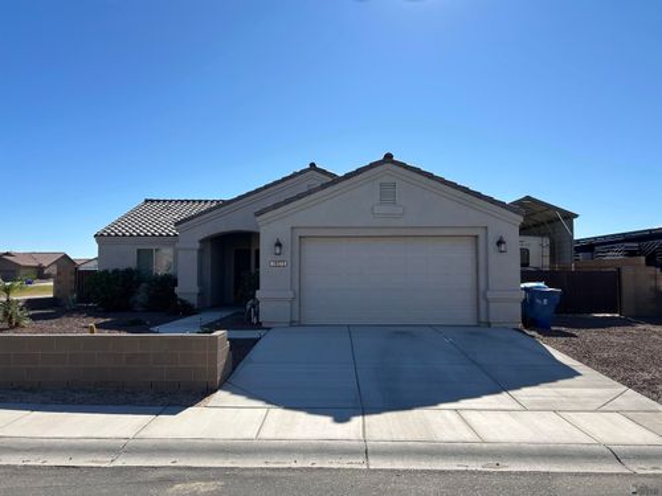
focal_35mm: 26
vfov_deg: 53.1
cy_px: 248
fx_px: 497
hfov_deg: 67.3
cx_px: 331
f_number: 1.5
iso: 50
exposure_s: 1/5587
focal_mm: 5.7
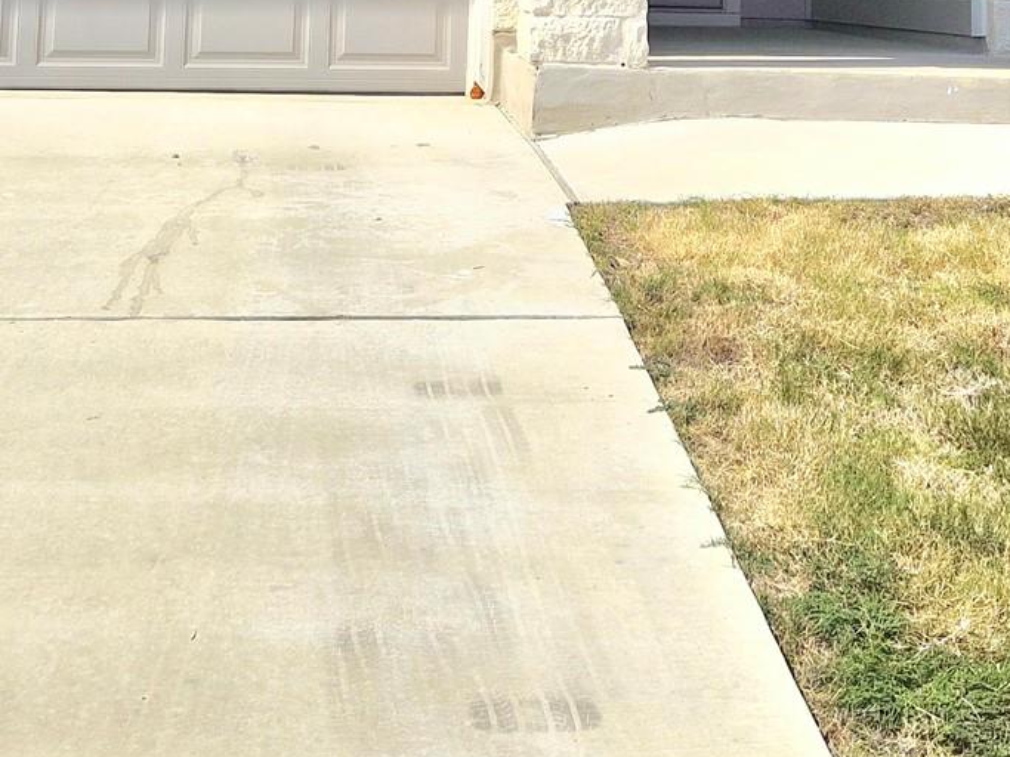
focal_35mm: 69
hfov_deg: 28.2
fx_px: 2013
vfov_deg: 19.4
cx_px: 497
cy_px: -268
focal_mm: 5.4
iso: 80
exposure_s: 1/10000
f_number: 1.8
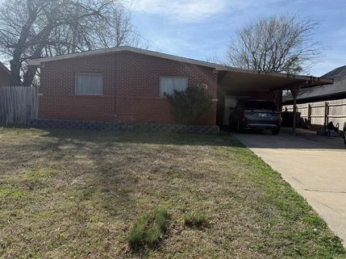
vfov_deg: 49.6
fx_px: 280
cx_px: 190
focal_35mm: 28
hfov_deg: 63.4
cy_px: 121
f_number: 1.78
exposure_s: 1/5319
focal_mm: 6.76
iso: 80
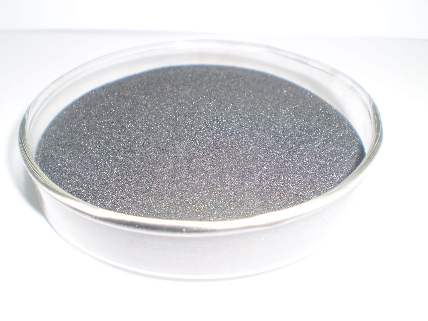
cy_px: 160
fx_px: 445
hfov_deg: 51.4
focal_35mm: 36
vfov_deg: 39.7
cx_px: 214
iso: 125
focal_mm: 6.3
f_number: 3.1
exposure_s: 1/30
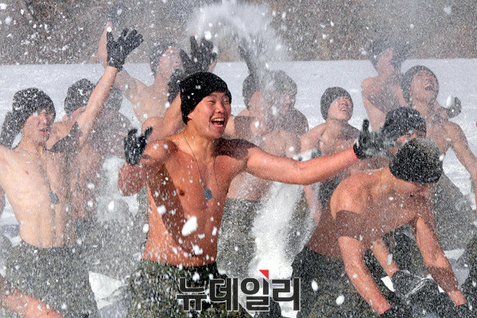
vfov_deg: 6.5
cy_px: 159
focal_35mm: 210
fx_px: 2782
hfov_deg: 9.8
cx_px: 238
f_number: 20
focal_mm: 140
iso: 800
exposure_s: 1/400
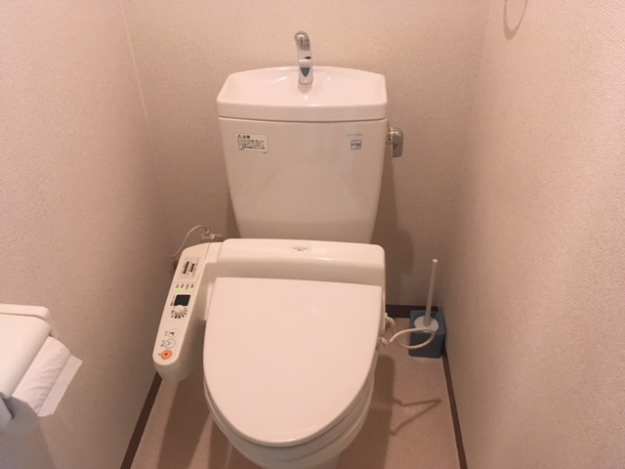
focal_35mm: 29
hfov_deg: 61.7
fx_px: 524
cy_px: 234
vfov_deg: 48.2
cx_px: 312
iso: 200
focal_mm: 4.15
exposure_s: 1/25
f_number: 2.2
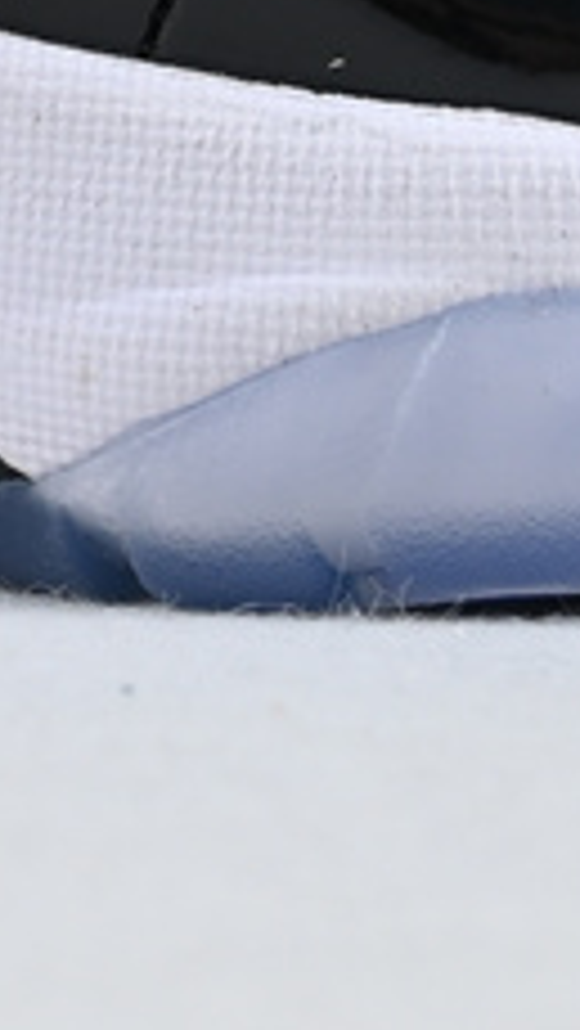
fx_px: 7084
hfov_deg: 4.7
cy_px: -540
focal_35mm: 259
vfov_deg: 8.1
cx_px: -256
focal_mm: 31.5
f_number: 5
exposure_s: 1/50
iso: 100
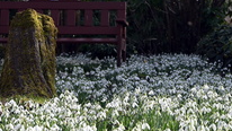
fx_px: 695
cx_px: 171
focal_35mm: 113
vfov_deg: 10.7
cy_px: 55
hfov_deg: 18.8
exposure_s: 1/250
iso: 110
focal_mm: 37
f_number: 5.6
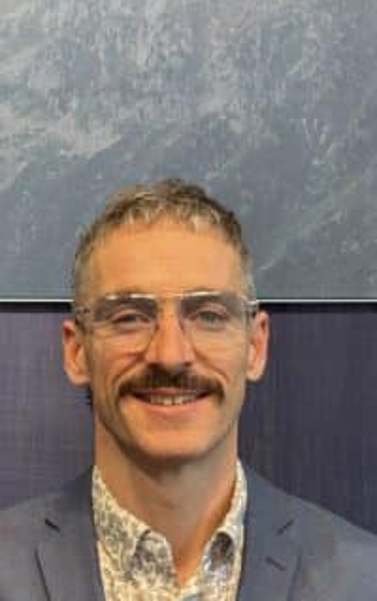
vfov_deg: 22.4
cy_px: 425
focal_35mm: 92
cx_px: 151
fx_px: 1509
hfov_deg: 14.2
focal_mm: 5.96
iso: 40
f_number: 1.6
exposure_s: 1/50
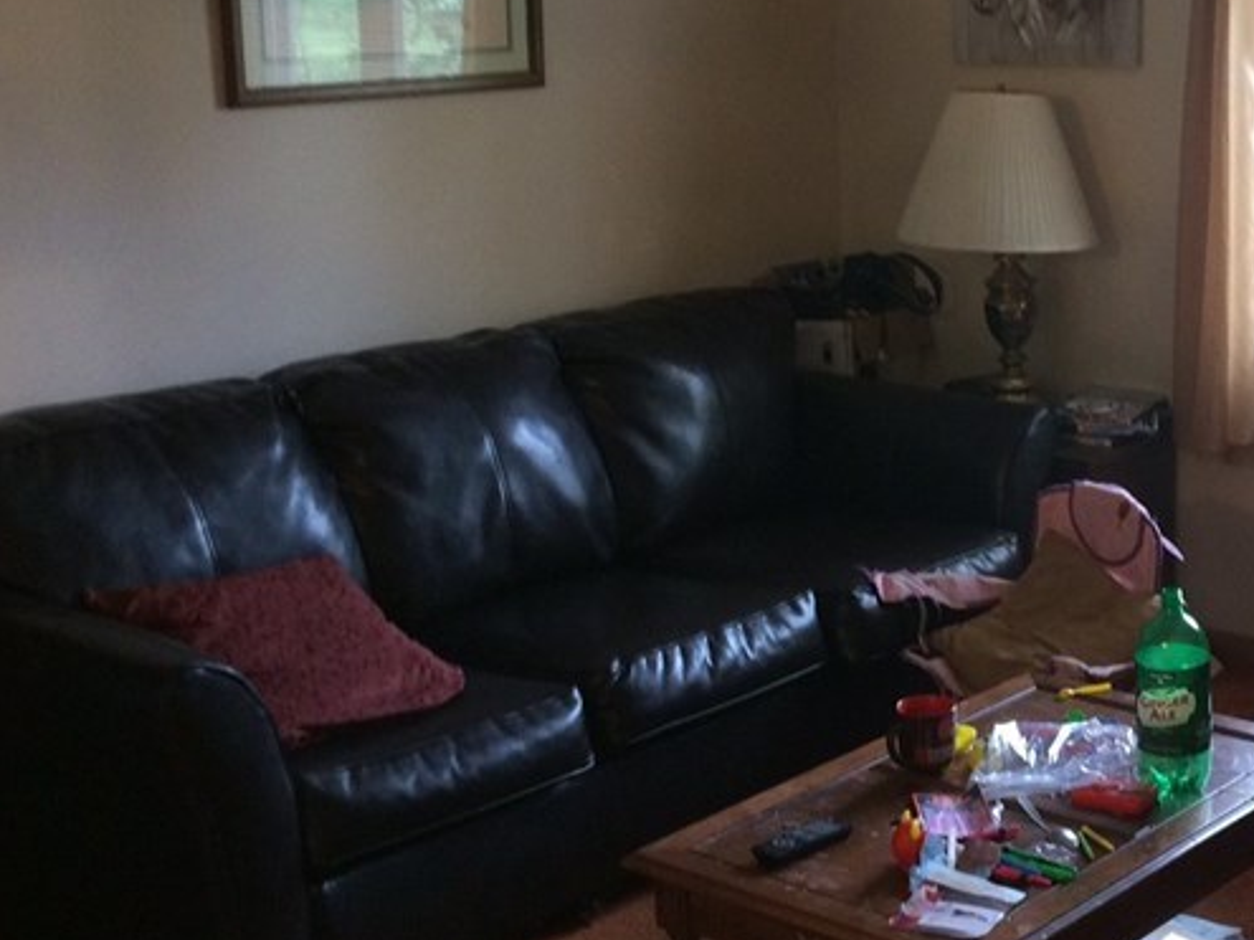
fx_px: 2173
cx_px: 930
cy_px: 365
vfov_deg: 24.4
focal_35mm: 60
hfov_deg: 31.7
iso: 160
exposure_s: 1/30
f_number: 2.2
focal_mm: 4.15
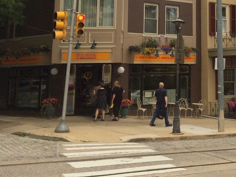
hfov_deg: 29.0
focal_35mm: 63
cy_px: 12
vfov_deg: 22.6
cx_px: 228
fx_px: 430
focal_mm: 4.12
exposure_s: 1/2740
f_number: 2.2
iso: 64
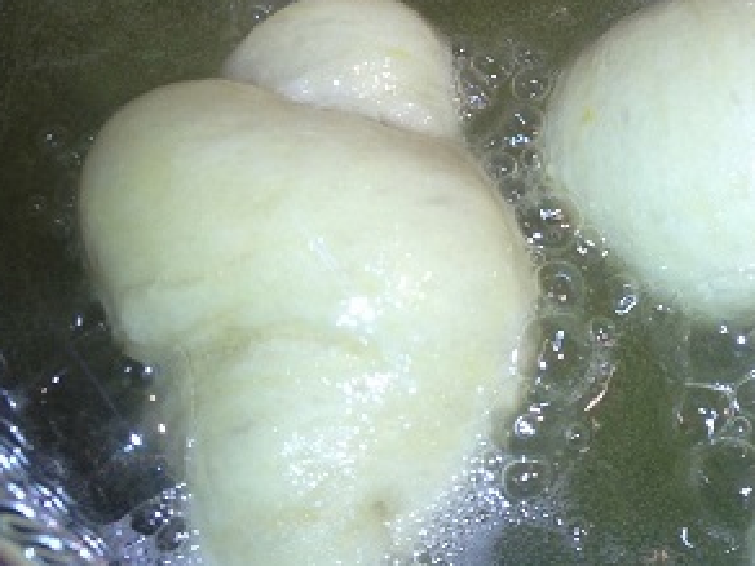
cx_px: 727
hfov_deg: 21.1
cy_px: 47
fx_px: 1963
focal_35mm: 90
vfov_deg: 16.2
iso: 50
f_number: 2.4
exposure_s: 1/96
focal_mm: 4.28
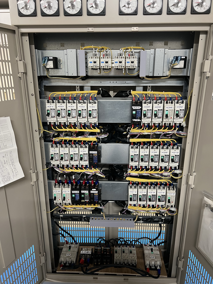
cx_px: 106
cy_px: 142
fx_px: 213
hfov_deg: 53.1
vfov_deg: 67.3
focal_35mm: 26
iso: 250
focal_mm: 5.7
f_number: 1.5
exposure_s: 1/60
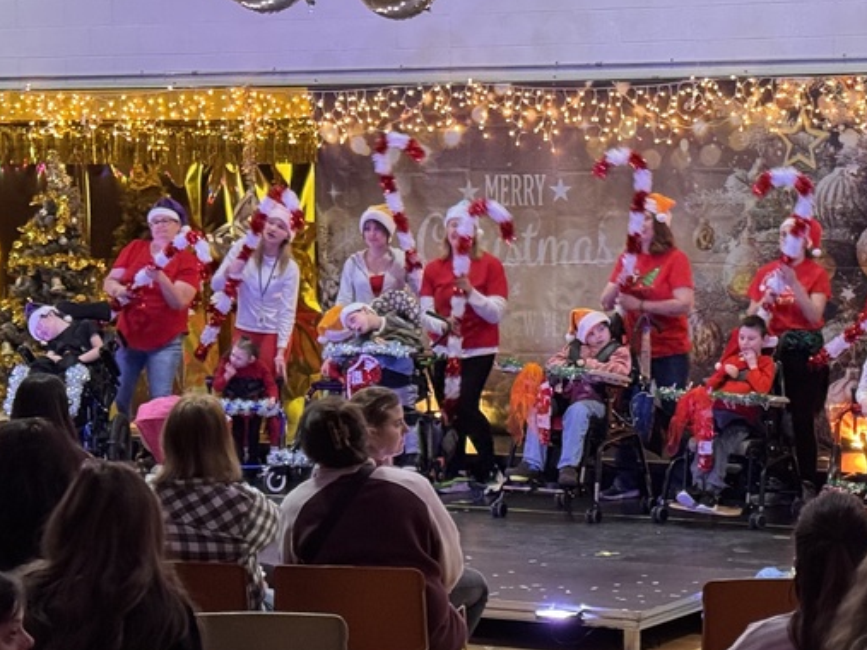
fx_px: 2429
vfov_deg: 15.2
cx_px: 667
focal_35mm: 97
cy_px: 402
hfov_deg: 20.1
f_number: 1.78
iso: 500
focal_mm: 6.76
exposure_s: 1/30
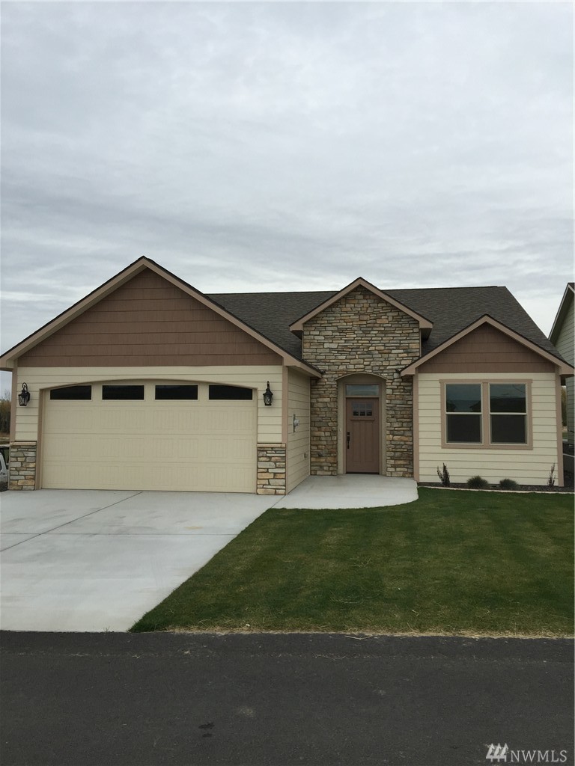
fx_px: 642
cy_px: 383
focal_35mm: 29
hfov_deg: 48.2
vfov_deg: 61.7
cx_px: 288
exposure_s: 1/898
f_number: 2.2
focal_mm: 4.15
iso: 32
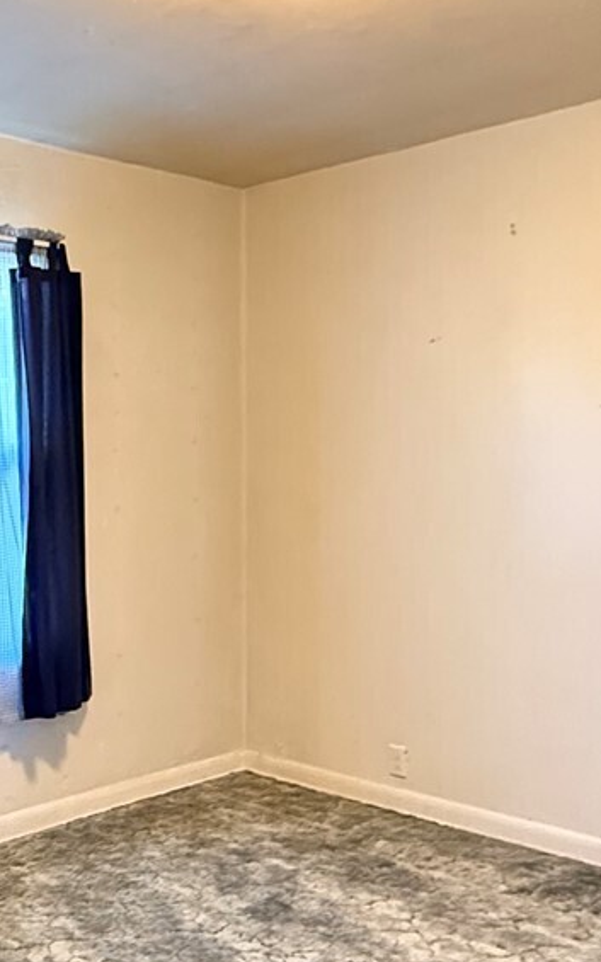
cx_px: 95
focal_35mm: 42
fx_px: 1101
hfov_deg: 29.6
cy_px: 564
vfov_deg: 47.0
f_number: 2.2
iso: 1250
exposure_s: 1/60
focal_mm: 2.22
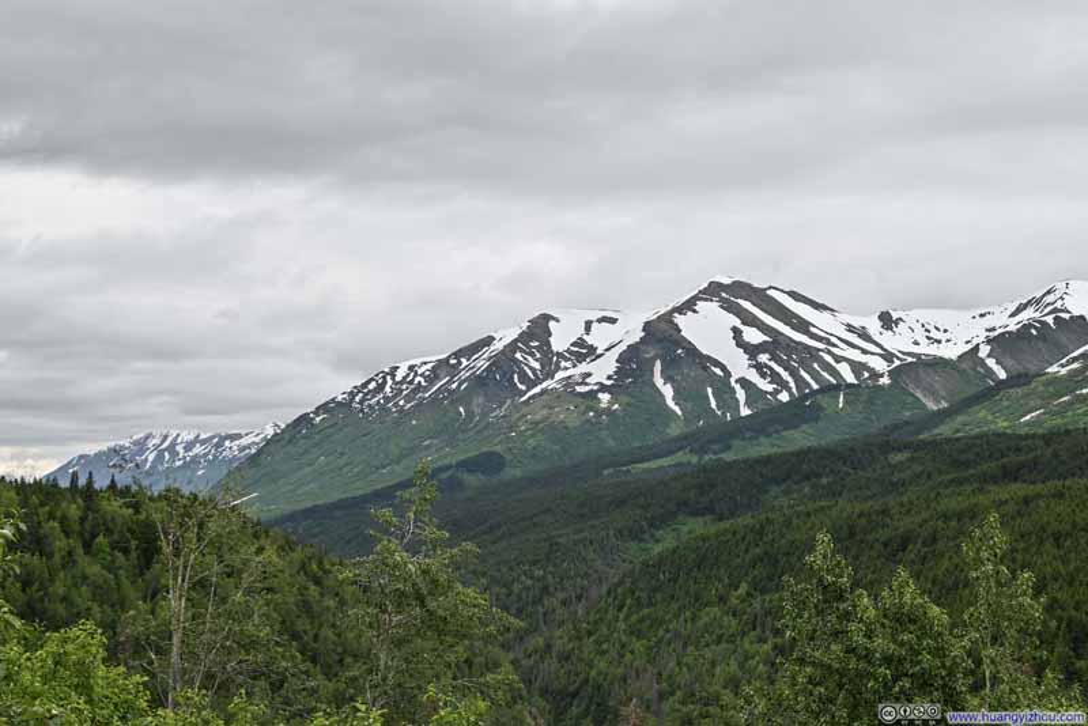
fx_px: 1239
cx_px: 544
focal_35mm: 41
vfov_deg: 32.7
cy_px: 363
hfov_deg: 47.4
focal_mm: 41
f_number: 5
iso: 100
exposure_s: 1/500
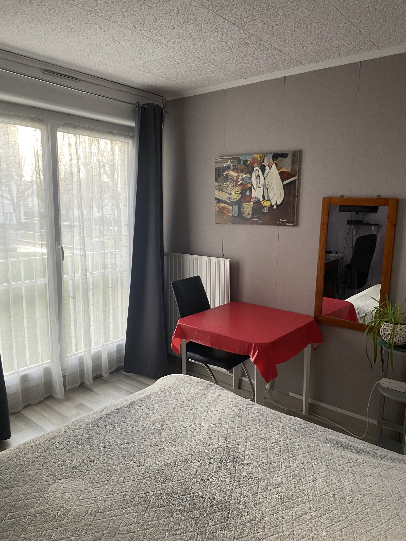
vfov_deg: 67.3
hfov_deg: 53.1
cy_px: 270
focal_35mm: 26
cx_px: 203
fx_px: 407
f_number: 1.8
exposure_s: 1/76
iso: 125
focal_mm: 4.25
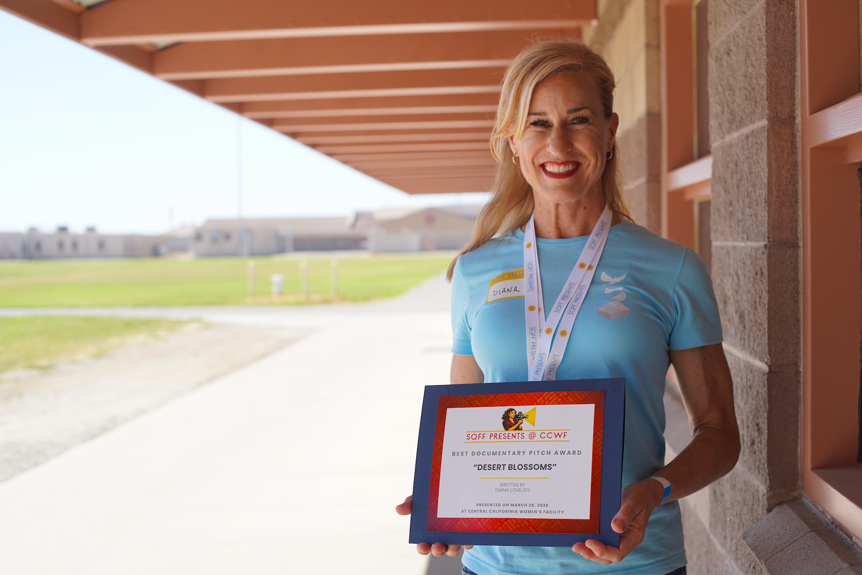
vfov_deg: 27.0
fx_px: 1197
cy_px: 288
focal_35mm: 50
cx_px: 431
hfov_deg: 39.6
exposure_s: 1/320
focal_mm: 50
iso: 100
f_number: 4.5
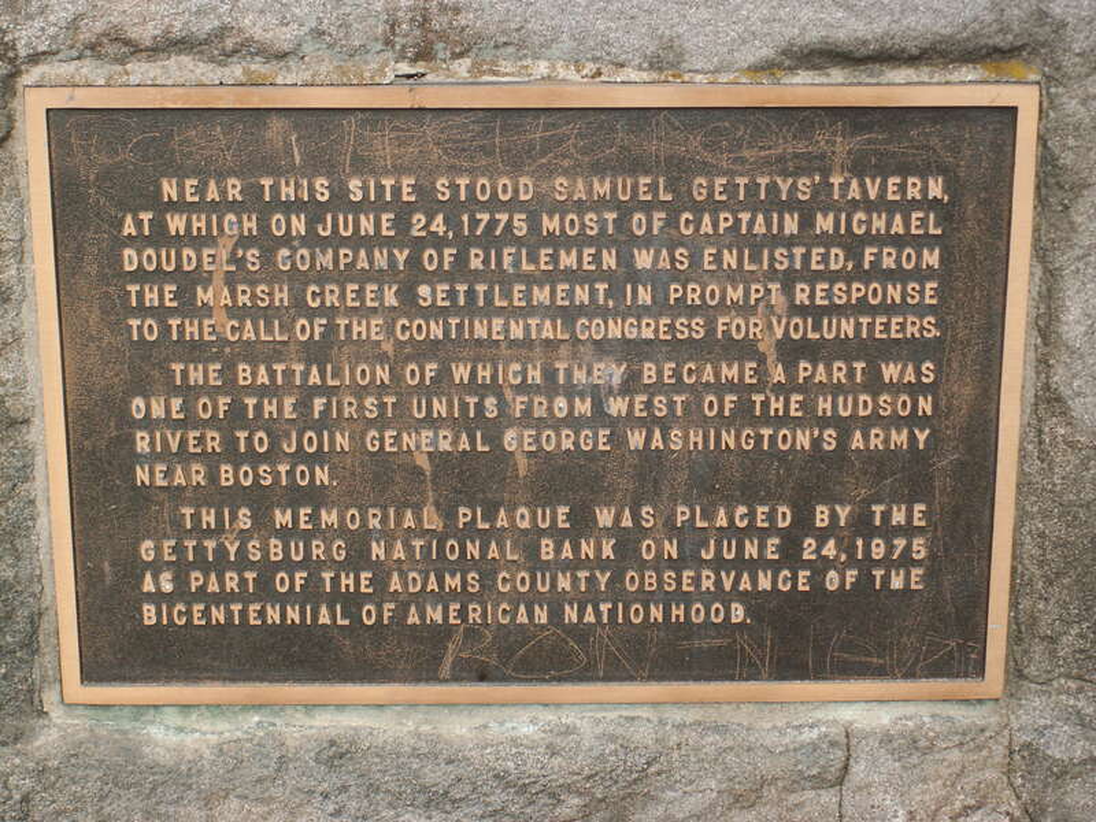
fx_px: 2660
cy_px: 411
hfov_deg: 23.3
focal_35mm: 84
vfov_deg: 17.6
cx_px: 548
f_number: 3.5
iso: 50
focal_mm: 13.96
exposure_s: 1/200
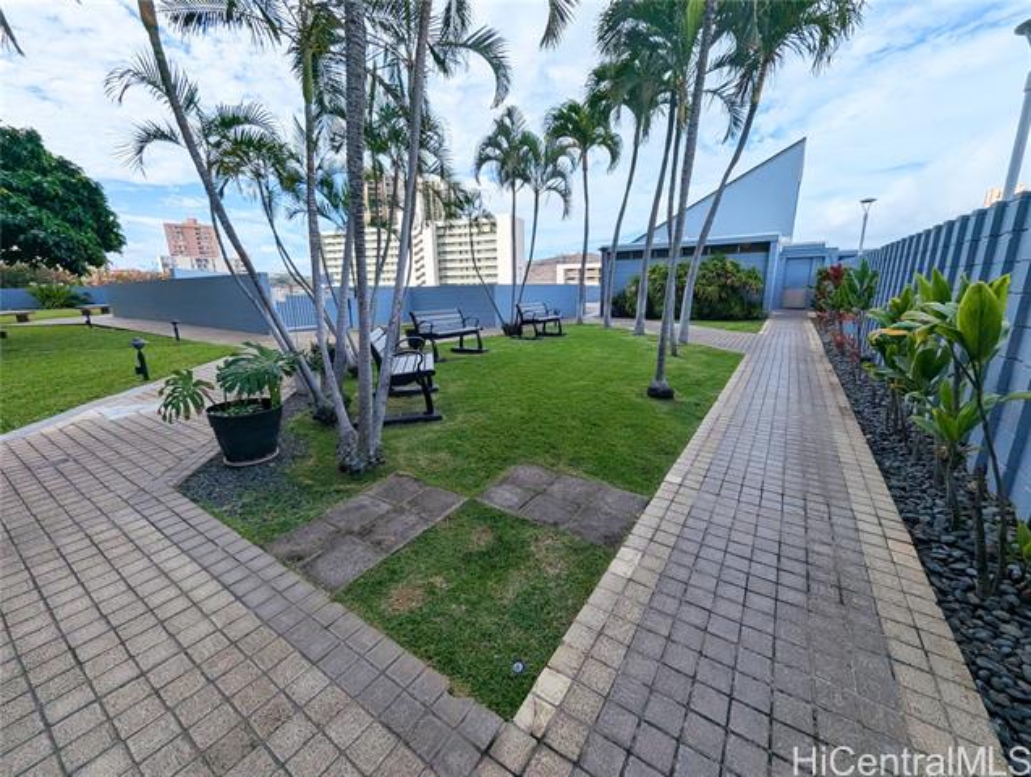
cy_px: 388
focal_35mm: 13
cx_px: 516
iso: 45
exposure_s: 1/1692
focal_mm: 1.95
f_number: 2.2
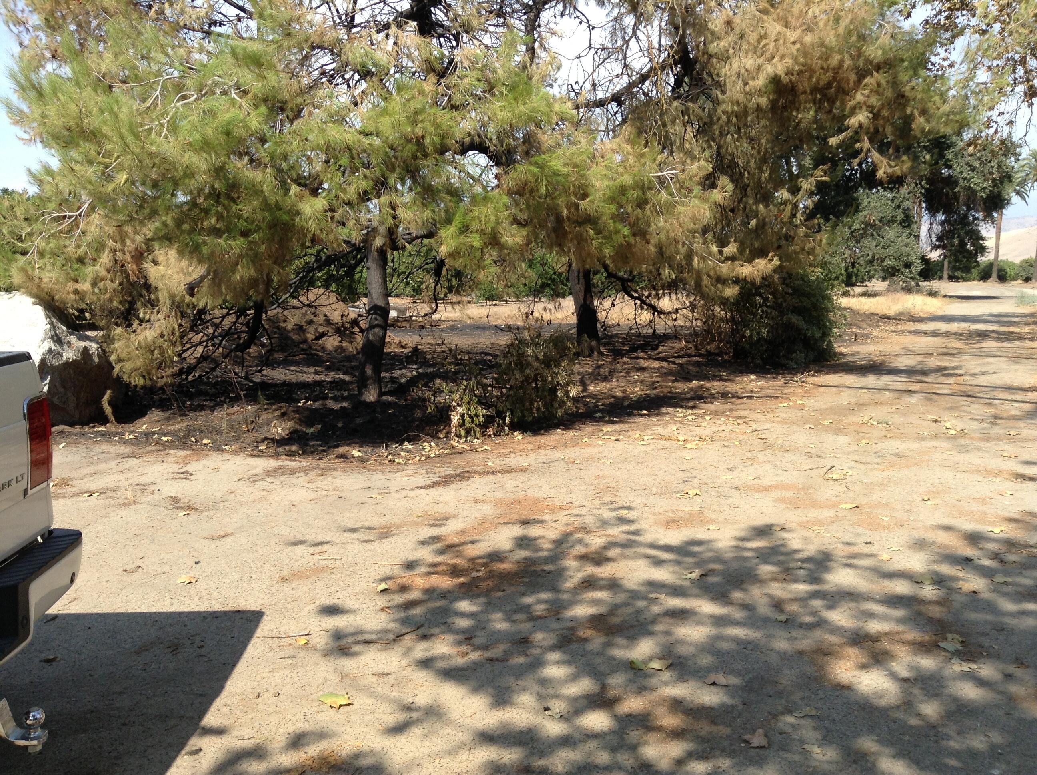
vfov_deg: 42.8
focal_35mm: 33
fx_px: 987
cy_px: 388
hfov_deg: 55.4
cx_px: 518
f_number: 2.4
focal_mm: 3.3
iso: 32
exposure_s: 1/658
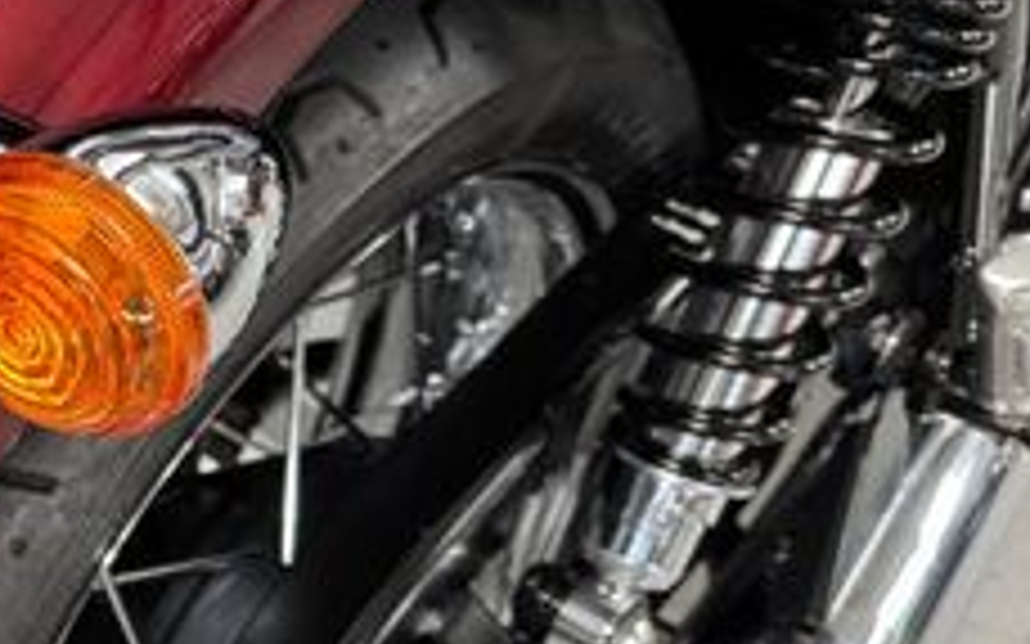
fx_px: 1993
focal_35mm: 71
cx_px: -355
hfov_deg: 24.7
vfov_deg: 18.3
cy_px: 297
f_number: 1.78
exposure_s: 1/50
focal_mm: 6.76
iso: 400
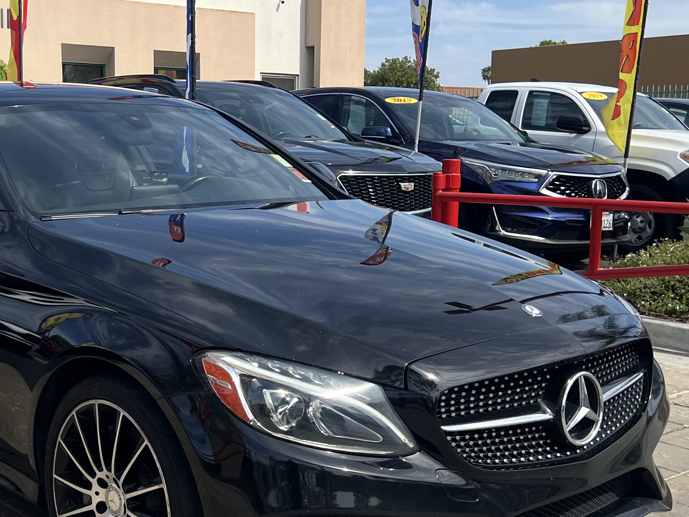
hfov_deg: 35.1
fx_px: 1075
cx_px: 207
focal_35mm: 54
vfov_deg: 27.0
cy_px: 281
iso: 50
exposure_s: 1/3571
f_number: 1.5
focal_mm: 5.7
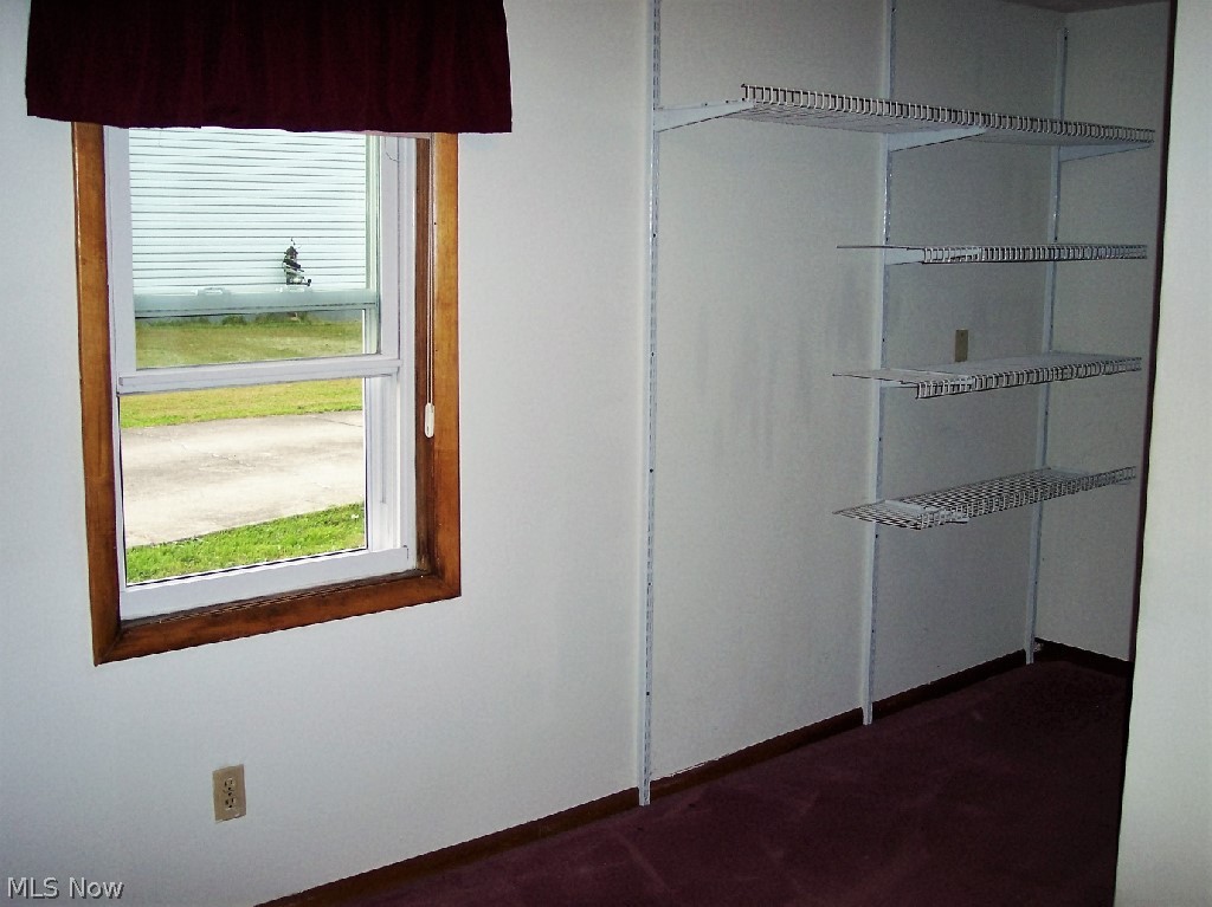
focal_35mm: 39
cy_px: 454
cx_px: 606
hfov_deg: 47.9
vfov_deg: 36.8
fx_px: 1365
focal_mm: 8
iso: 140
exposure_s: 1/60
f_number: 2.8
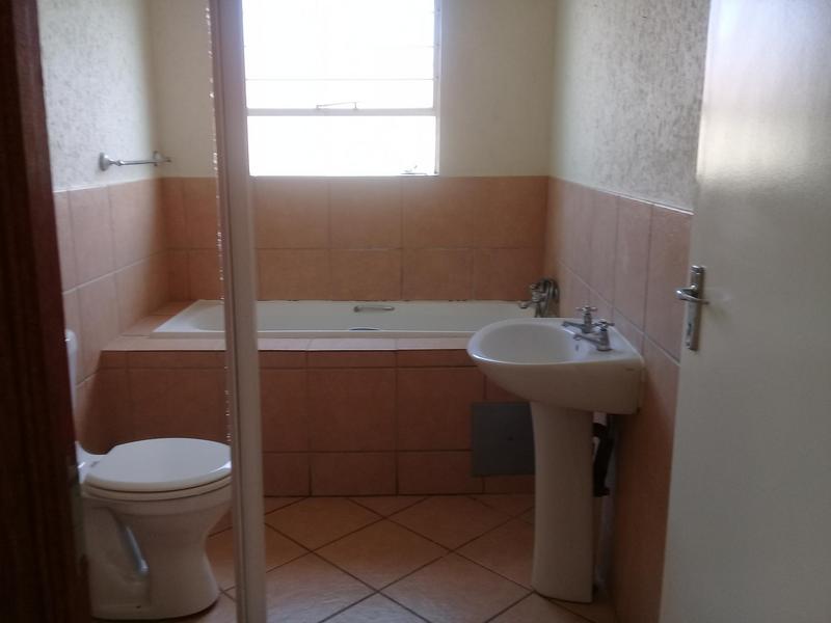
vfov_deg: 45.4
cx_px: 416
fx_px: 744
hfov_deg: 58.4
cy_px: 312
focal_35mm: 31
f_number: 2.2
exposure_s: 1/50
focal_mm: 3.3
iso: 50
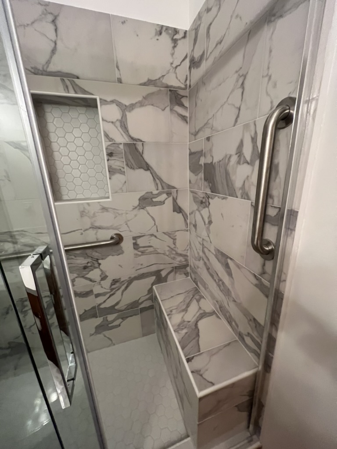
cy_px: 224
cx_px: 168
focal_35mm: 13
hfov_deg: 89.9
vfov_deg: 106.2
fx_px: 169
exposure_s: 1/60
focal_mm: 1.57
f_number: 1.8
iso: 640
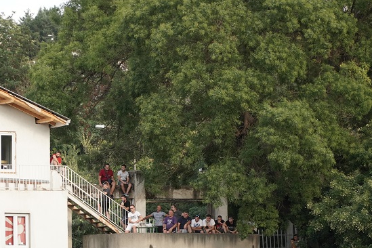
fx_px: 2965
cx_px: 182
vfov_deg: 4.8
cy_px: 202
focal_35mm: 287
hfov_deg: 7.2
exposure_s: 1/640
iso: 400
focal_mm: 105
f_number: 4
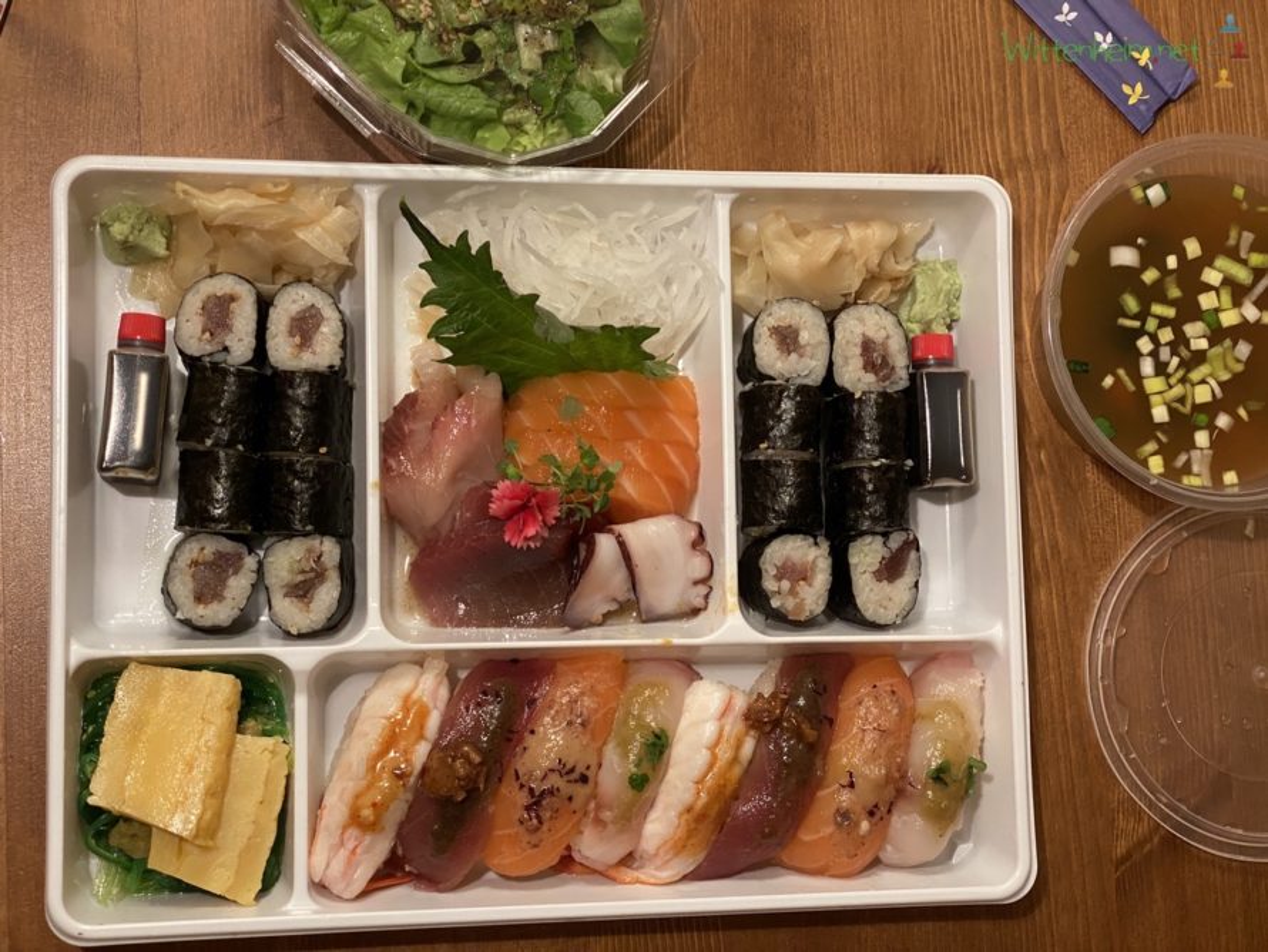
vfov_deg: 28.0
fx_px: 1905
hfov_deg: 36.8
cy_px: 476
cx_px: 634
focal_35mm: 52
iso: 250
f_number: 2
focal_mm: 6
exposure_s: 1/50
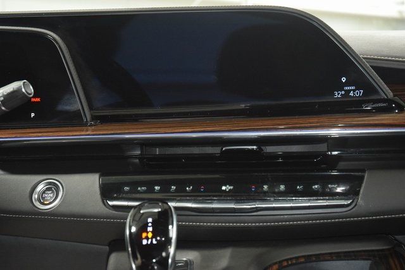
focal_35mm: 69
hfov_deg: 29.2
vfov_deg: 19.7
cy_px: 135
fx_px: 776
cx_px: 202
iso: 3200
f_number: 4.5
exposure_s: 1/30
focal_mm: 46
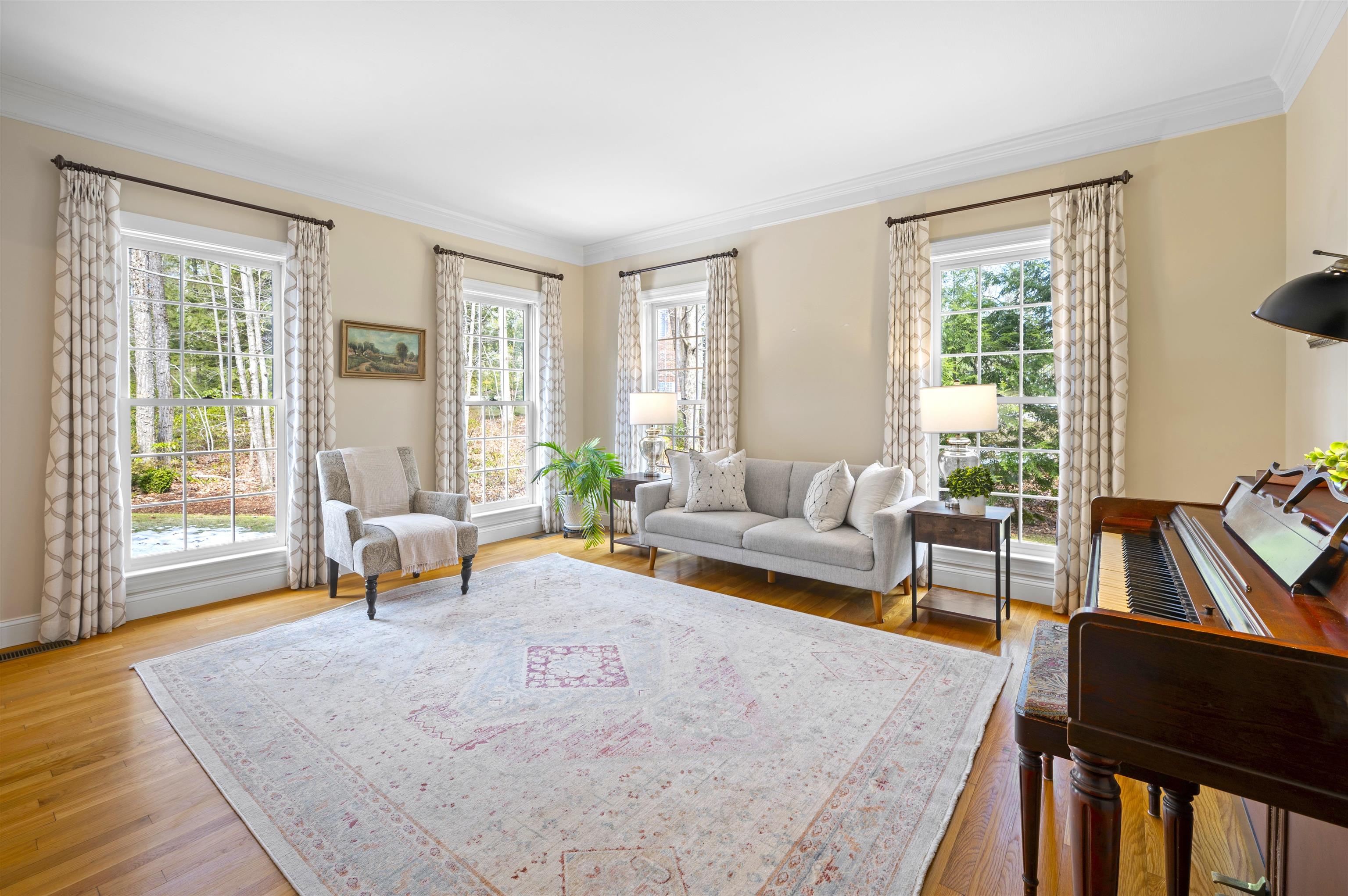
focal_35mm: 15
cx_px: 674
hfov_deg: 100.4
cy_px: 448
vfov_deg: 77.2
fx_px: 561
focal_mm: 15
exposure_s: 1
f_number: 7.1
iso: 250
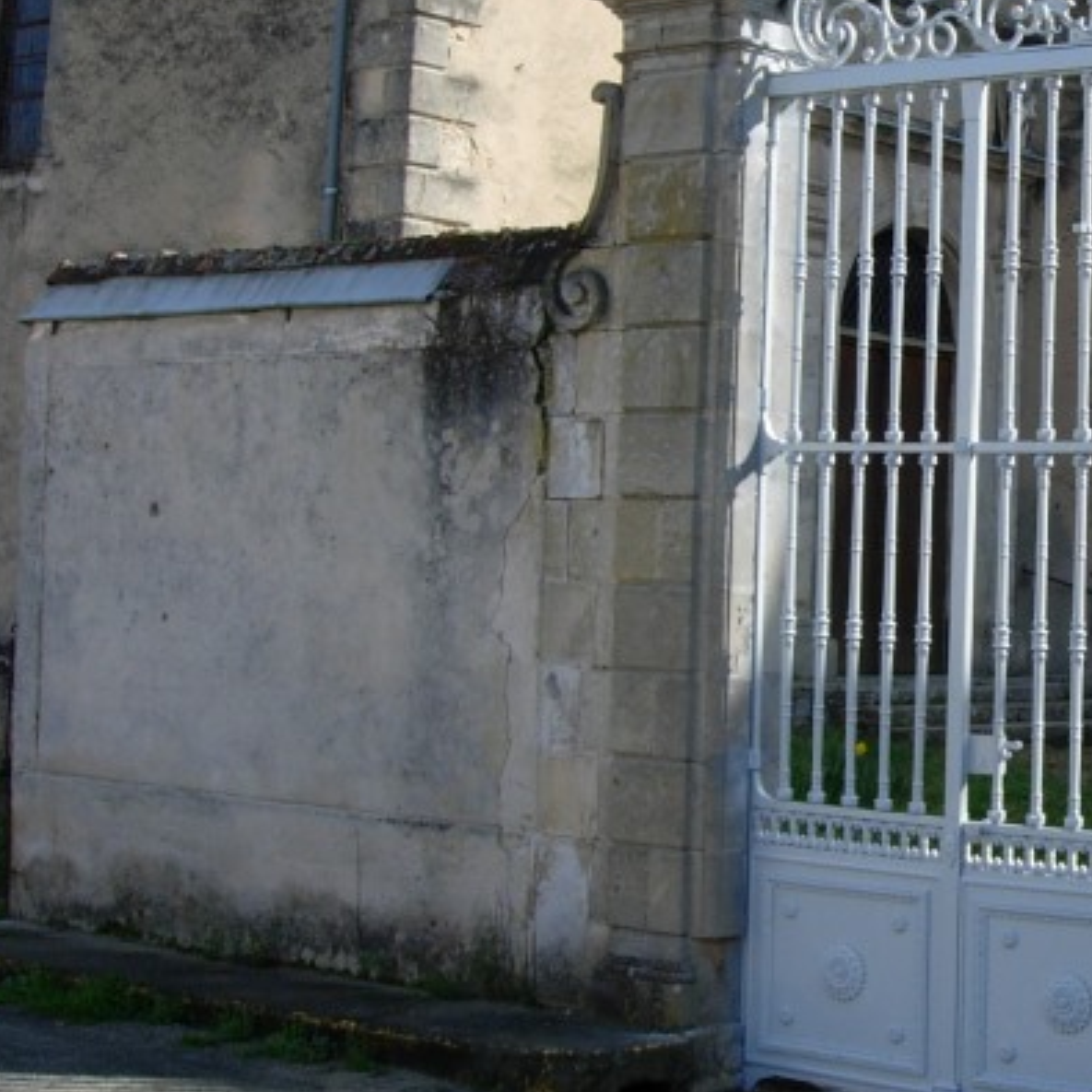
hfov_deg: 24.3
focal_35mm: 68
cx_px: 1067
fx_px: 2427
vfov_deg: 25.1
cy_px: 307
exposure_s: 1/395
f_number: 4.8
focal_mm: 7.8
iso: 64
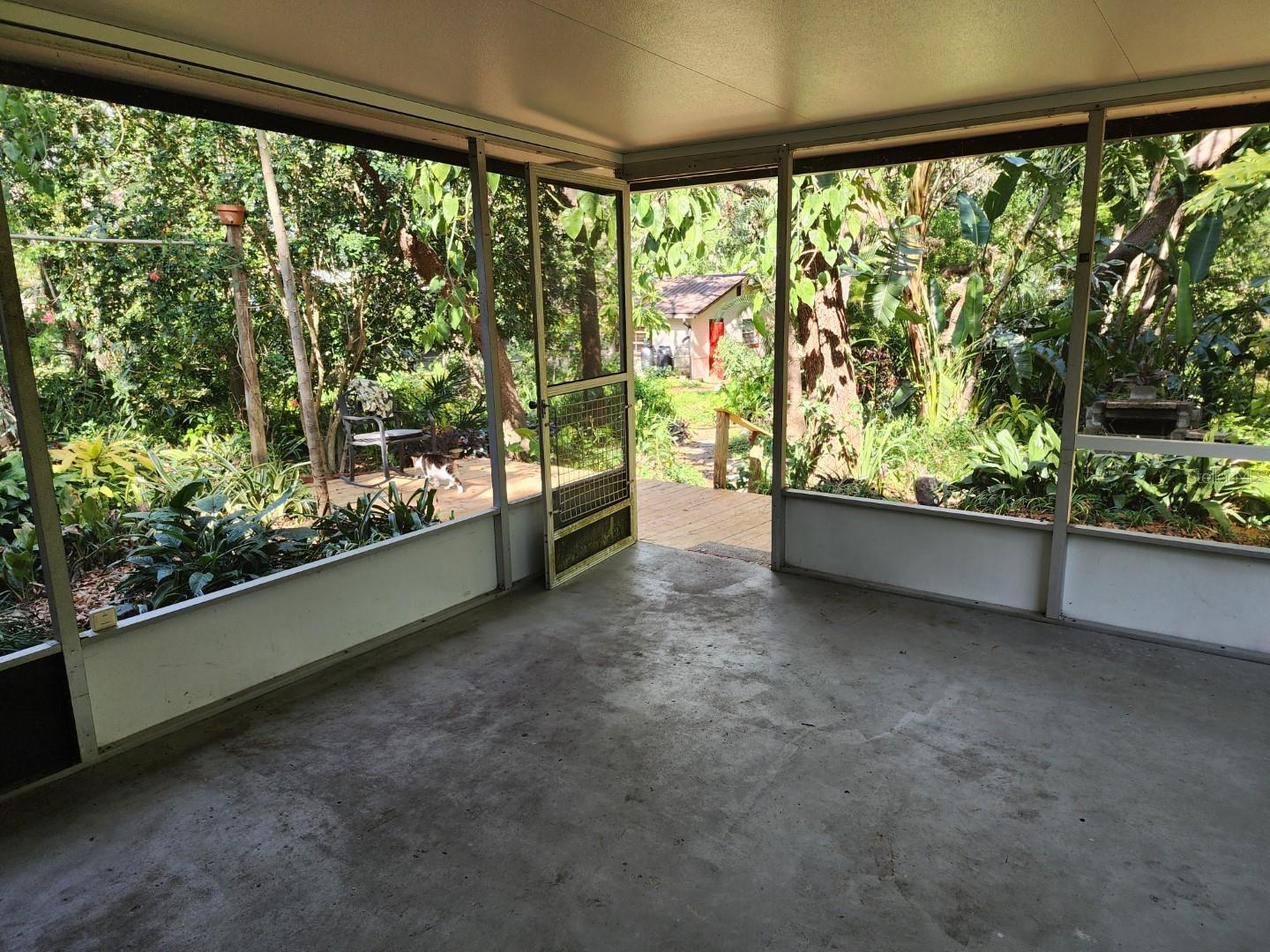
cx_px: 635
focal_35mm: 23
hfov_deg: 73.9
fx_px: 844
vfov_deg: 58.9
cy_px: 476
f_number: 1.8
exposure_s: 1/180
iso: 80
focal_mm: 6.4
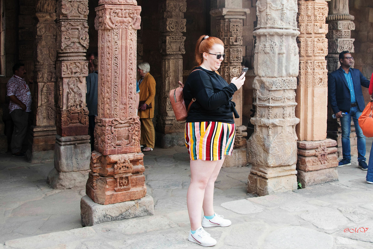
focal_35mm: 47
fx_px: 487
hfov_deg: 41.8
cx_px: 219
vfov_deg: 28.6
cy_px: 102
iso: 500
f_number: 8
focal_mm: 24
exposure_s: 1/125
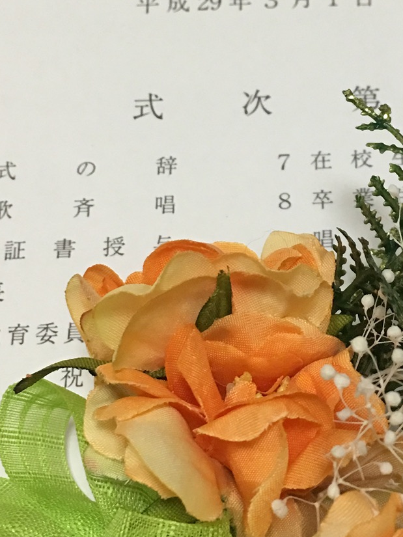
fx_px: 1117
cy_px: 193
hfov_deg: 20.3
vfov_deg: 26.9
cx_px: 286
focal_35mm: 72
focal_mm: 4.15
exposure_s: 1/15
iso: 64
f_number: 2.2
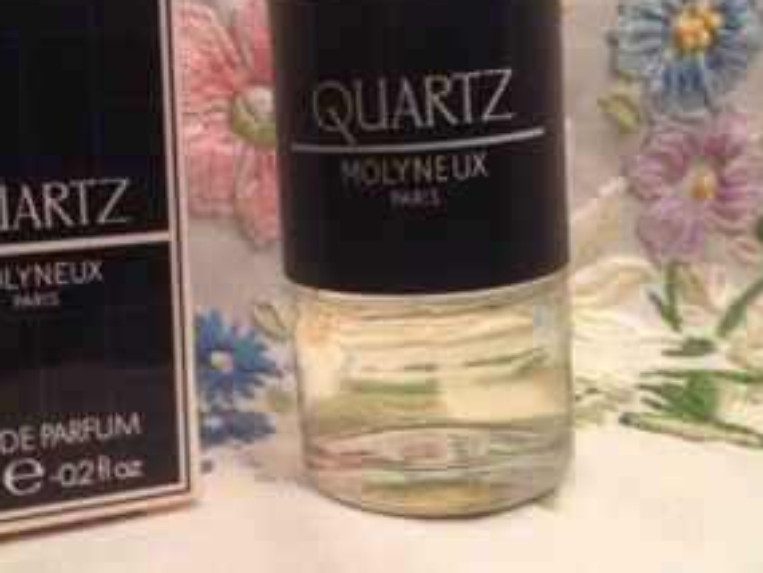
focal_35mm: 59
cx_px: 276
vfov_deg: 24.8
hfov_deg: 32.5
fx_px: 1301
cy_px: 252
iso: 250
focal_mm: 4.28
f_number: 2.4
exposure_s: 1/20
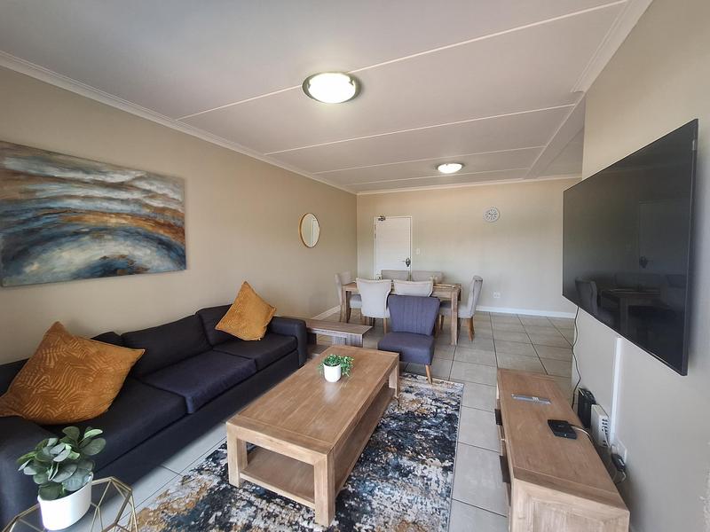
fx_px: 267
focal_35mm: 13
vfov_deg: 89.9
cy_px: 266
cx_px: 355
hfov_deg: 106.2
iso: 125
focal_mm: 1.74
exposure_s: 1/50
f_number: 2.2
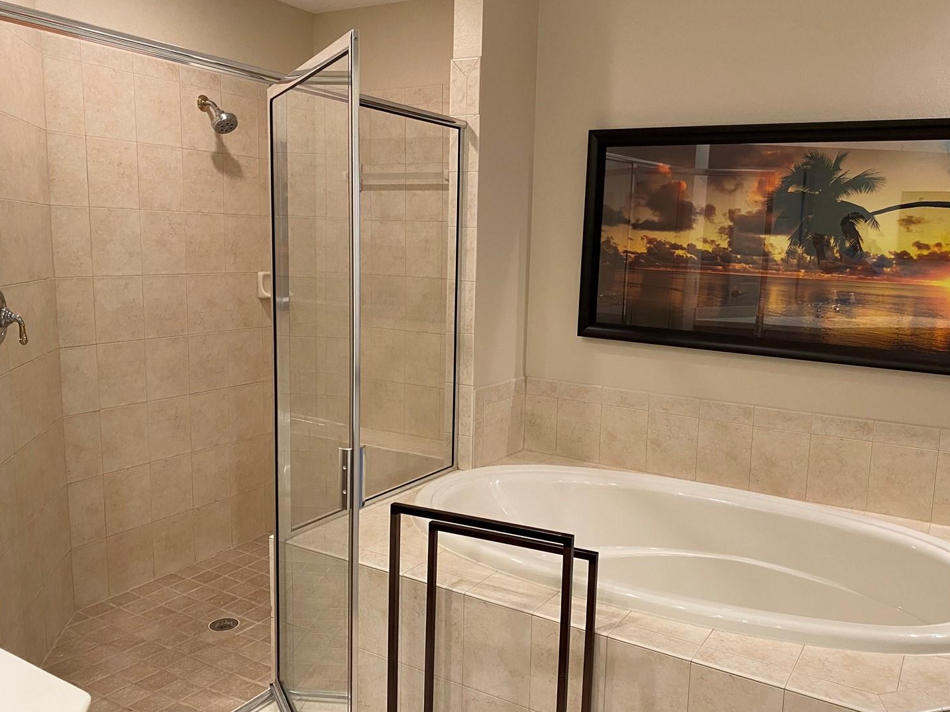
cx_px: 503
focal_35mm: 29
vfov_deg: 48.2
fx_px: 796
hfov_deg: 61.6
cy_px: 369
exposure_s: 1/60
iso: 160
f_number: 1.8
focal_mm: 4.25
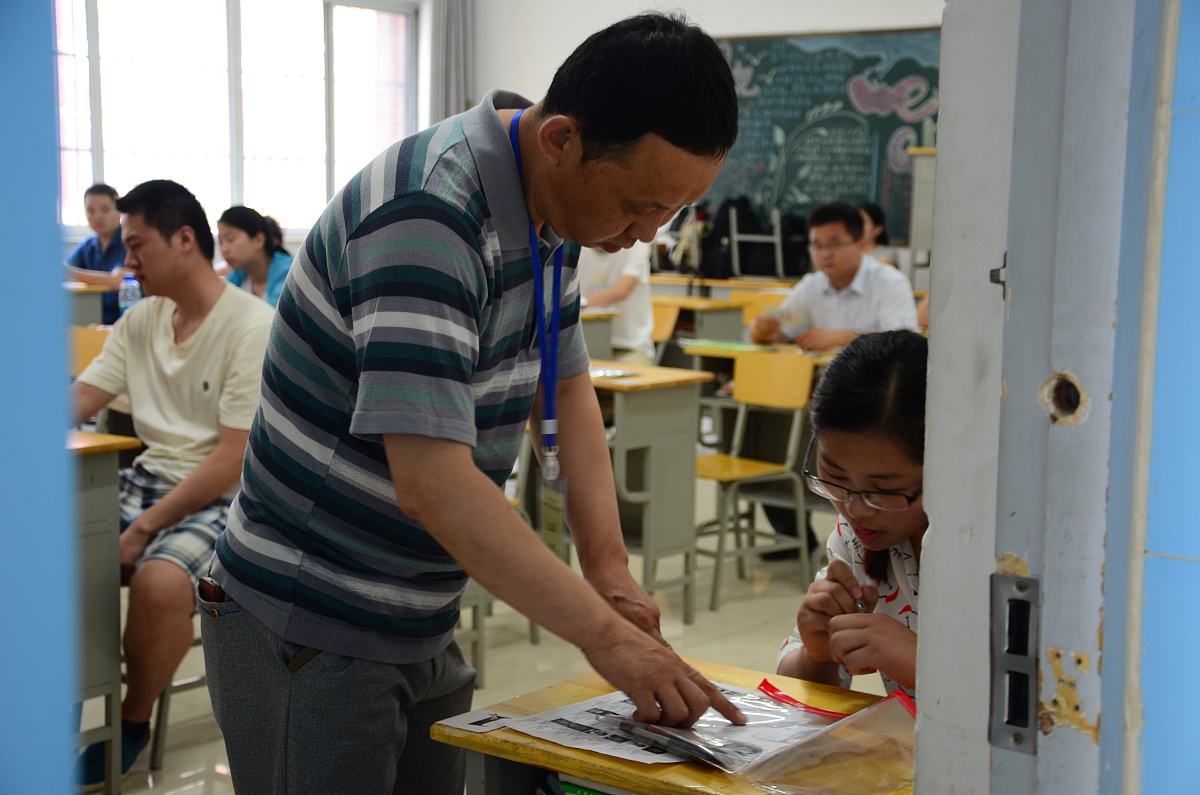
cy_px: 398
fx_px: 1896
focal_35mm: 57
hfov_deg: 35.1
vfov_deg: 23.7
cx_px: 600
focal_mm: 38
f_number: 4.5
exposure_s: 1/10
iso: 200
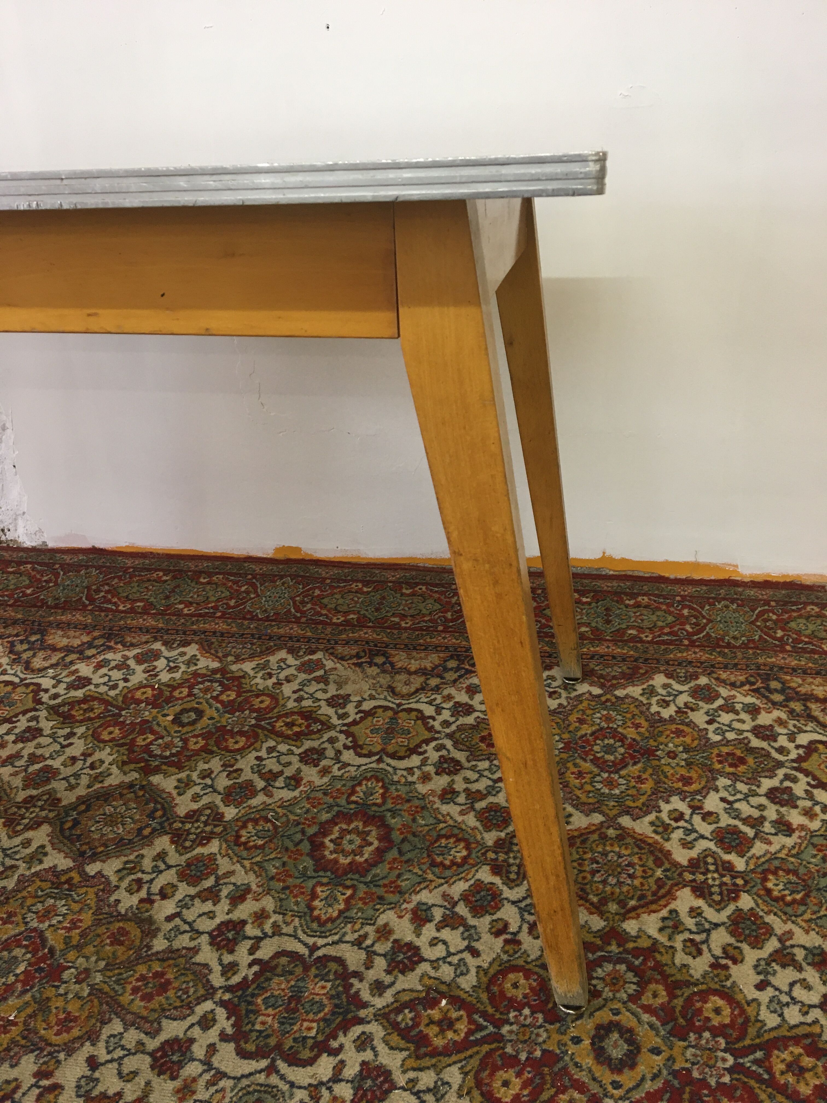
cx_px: 414
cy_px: 552
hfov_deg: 48.2
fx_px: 924
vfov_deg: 61.7
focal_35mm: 29
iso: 100
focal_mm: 4.15
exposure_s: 1/33
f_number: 2.2
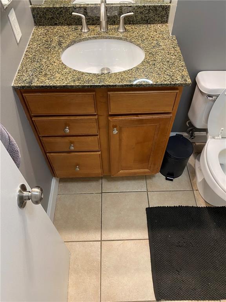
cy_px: 151
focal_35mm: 26
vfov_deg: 67.3
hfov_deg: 53.1
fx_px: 226
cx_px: 113
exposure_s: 1/60
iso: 125
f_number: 1.8
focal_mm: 4.25
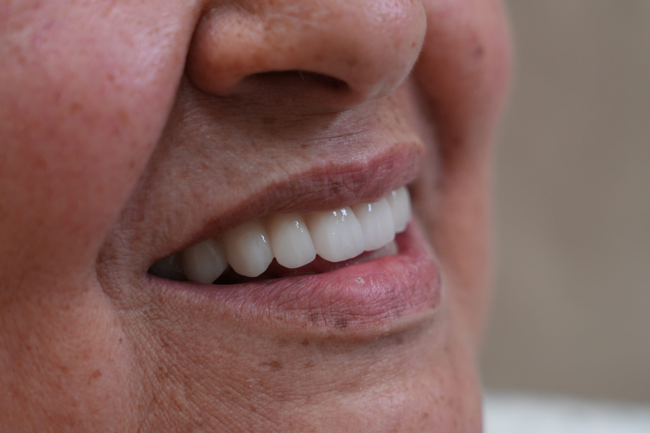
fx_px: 1896
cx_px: 325
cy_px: 216
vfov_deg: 13.0
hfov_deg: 19.5
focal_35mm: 105
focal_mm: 70
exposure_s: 1/125
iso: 500
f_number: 5
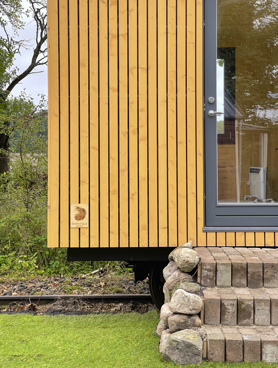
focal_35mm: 64
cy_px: 184
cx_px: 139
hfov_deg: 23.0
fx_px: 682
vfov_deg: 30.2
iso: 50
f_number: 2.2
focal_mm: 7.5
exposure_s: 1/122
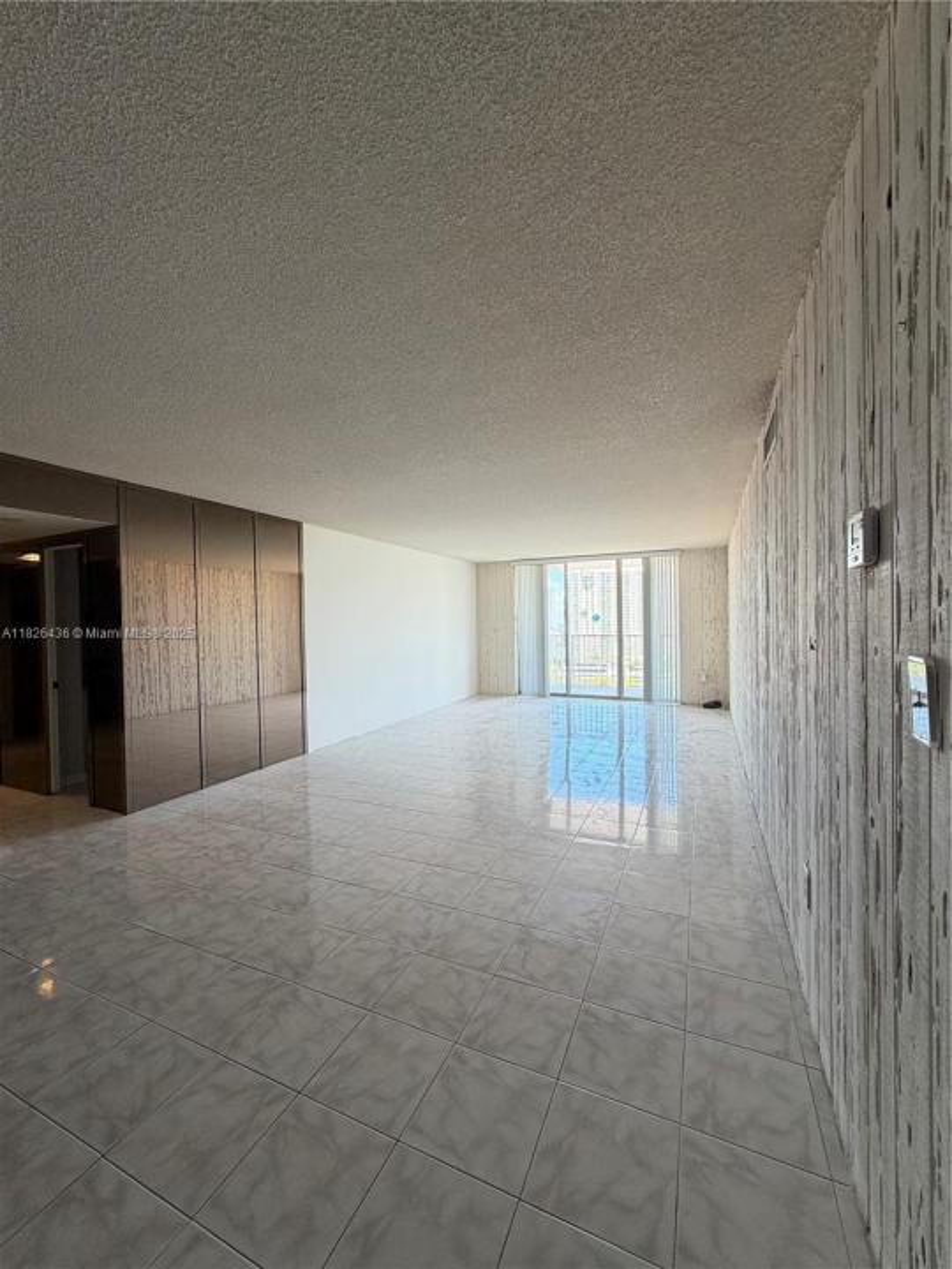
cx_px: 476
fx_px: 513
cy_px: 634
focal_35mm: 14
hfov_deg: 85.7
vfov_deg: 102.1
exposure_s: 1/121
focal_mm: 2.22
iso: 160
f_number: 2.2
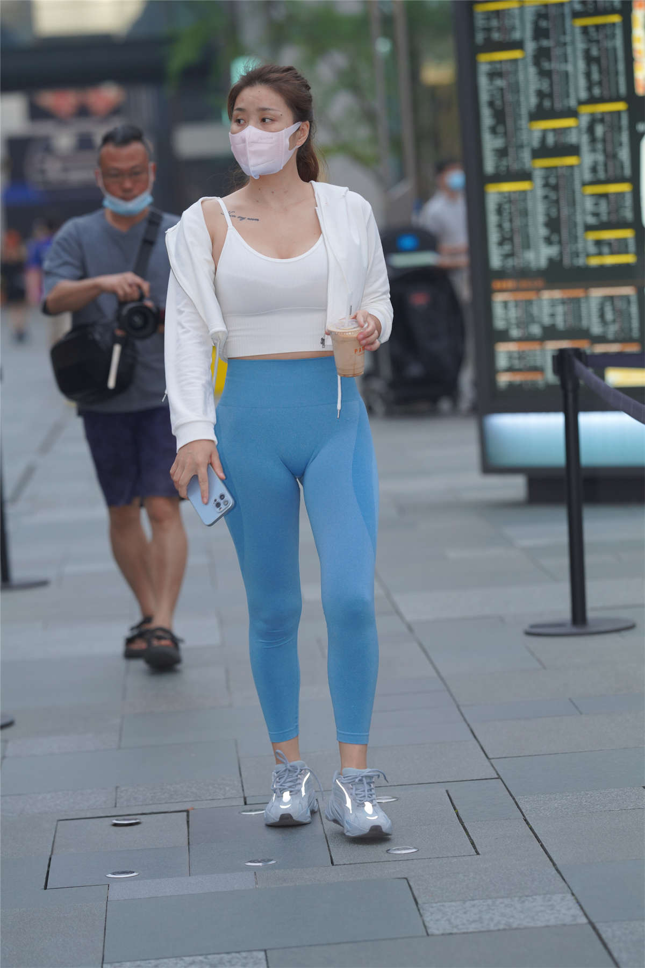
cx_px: 322
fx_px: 3628
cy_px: 484
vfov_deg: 15.2
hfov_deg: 10.2
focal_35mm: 135
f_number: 3.2
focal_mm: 135
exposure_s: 1/320
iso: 800
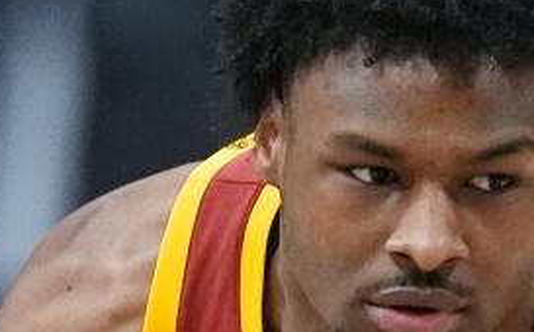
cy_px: 741
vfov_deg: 0.4
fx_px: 48442
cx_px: 423
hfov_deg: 0.6
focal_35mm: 3332
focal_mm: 600
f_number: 4
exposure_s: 1/1000
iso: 6400
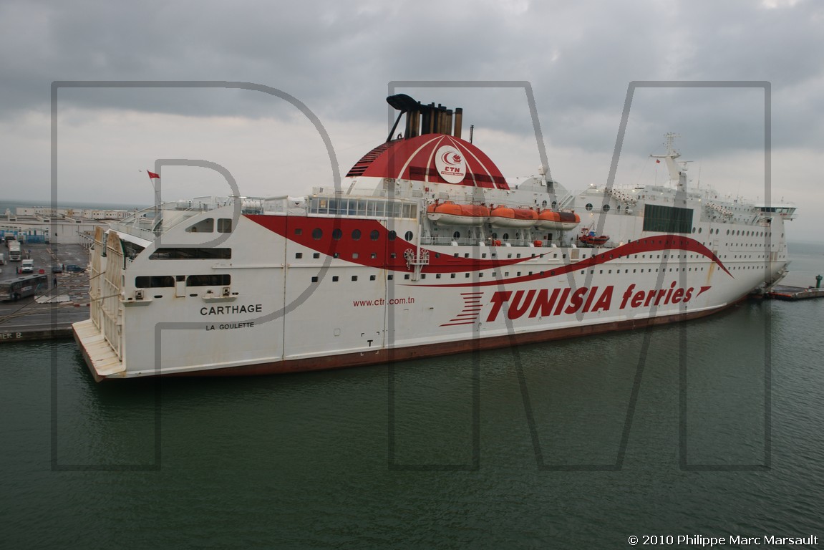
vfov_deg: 53.2
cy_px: 275
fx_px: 549
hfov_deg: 73.7
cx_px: 412
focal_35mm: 24
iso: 100
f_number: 8
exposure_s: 1/30
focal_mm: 24
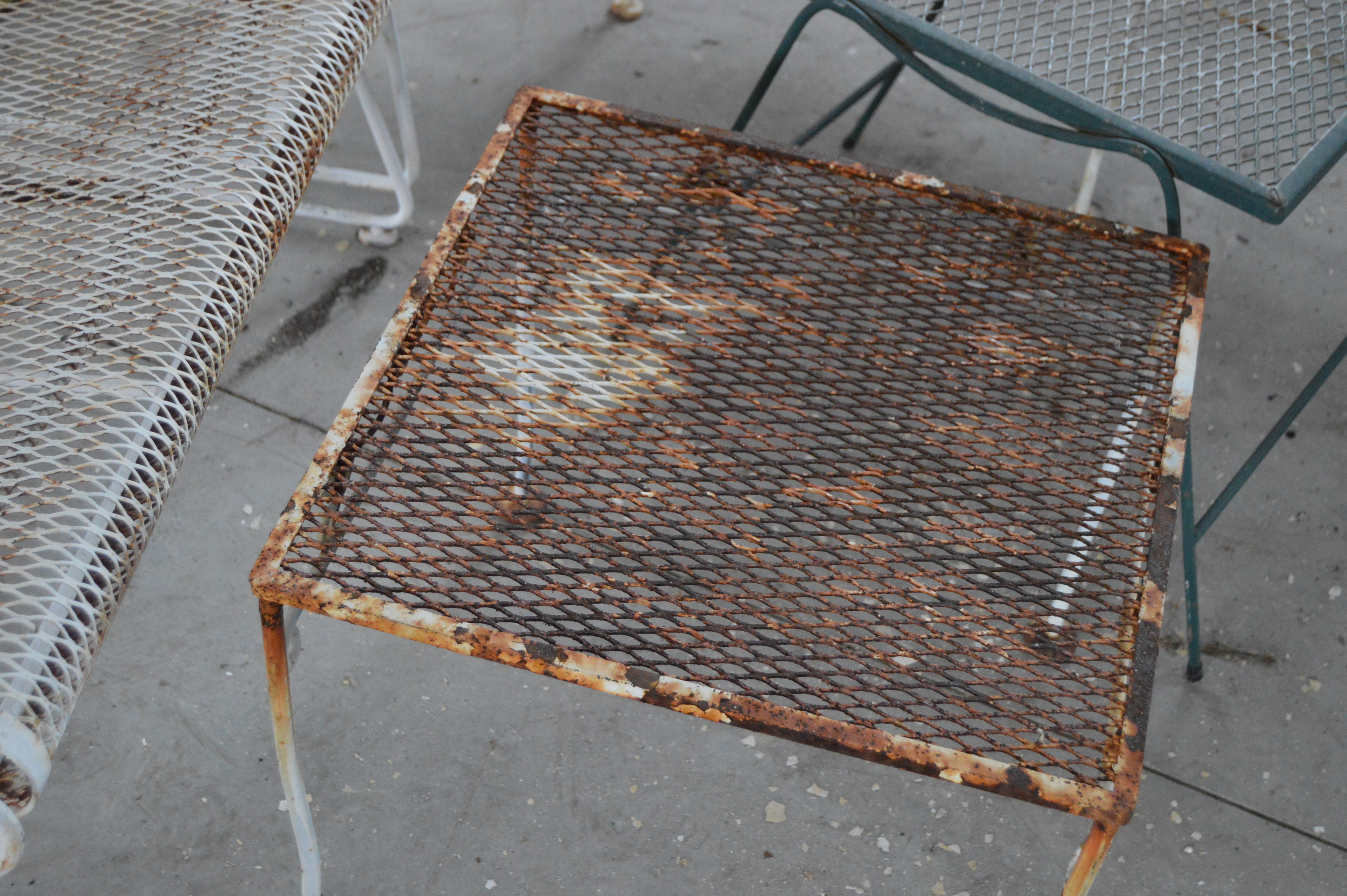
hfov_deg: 35.1
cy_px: 448
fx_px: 2131
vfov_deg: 23.7
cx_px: 674
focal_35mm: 57
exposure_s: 1/60
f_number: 4.8
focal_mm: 38
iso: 3200
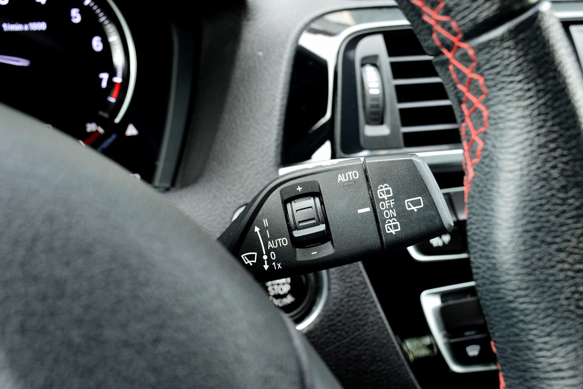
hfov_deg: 41.1
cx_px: 292
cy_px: 194
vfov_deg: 28.1
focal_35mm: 48
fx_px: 777
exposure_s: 1/60
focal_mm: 32
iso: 800
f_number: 7.1
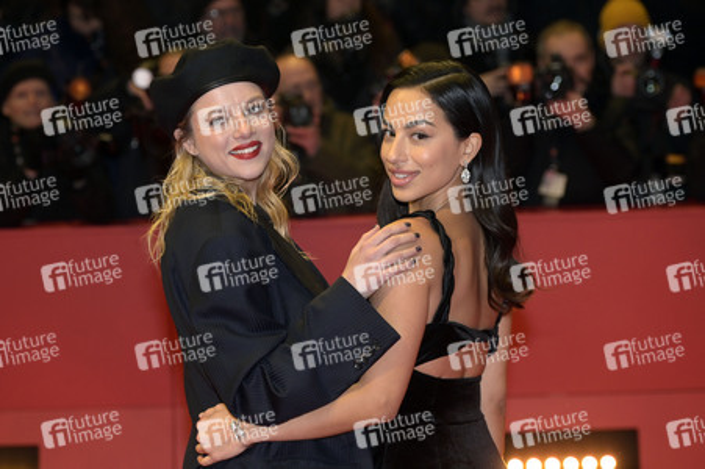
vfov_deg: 14.8
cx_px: 352
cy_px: 234
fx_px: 1800
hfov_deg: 22.2
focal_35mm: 92
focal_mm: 92
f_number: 4
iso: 1250
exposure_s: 1/1250
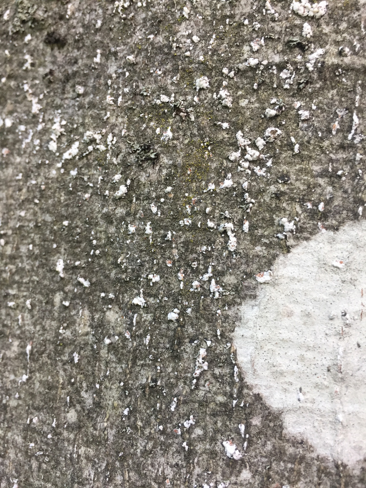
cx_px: 183
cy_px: 244
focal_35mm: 29
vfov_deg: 61.7
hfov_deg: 48.2
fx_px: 409
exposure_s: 1/40
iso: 32
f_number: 2.2
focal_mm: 4.15
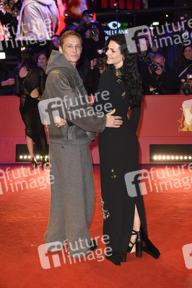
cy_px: 144
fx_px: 401
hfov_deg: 26.9
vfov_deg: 39.6
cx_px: 96
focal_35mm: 50
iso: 800
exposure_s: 1/400
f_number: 4
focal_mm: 50
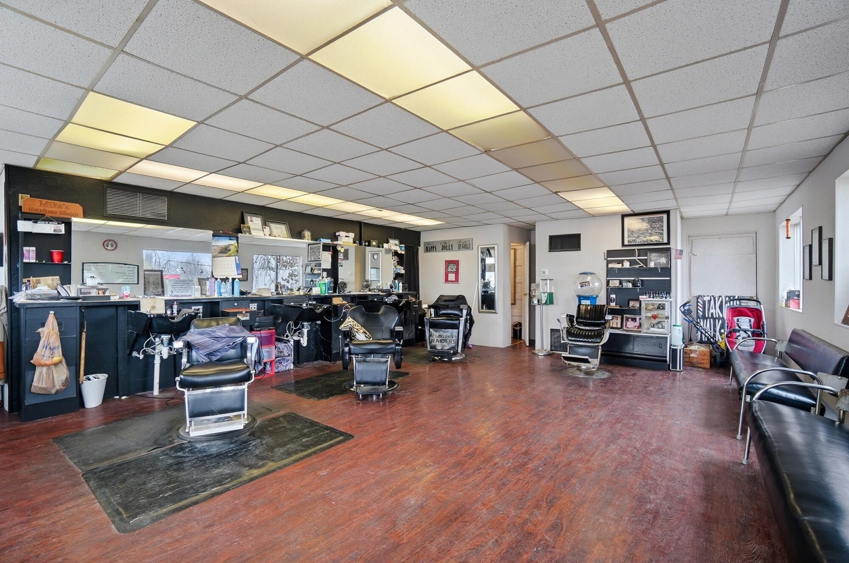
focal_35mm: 15
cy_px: 282
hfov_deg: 100.5
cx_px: 424
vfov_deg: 77.2
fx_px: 353
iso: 100
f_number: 4
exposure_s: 1/200
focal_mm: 10
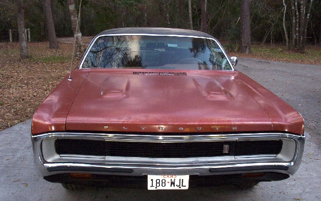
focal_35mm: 42
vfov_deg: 30.5
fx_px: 367
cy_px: 122
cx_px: 161
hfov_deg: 47.2
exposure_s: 1/30
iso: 140
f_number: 4.5
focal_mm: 6
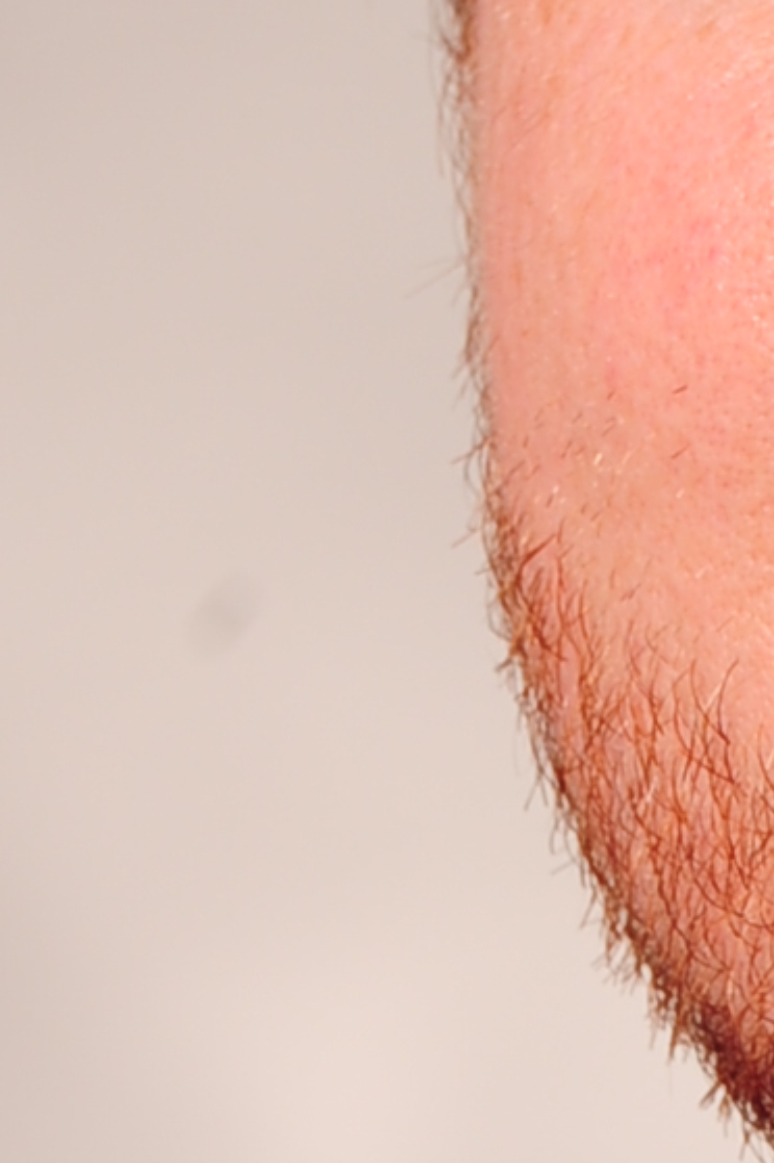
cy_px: 736
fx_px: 36775
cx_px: 1656
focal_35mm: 1139
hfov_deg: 1.2
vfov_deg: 1.8
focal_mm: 200
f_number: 9.5
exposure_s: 1/180
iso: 250
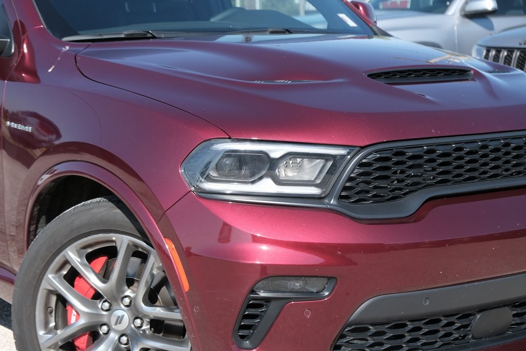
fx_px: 1213
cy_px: 176
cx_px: 263
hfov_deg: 24.5
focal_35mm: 83
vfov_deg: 16.5
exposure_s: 1/640
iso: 200
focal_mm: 55
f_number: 4.5
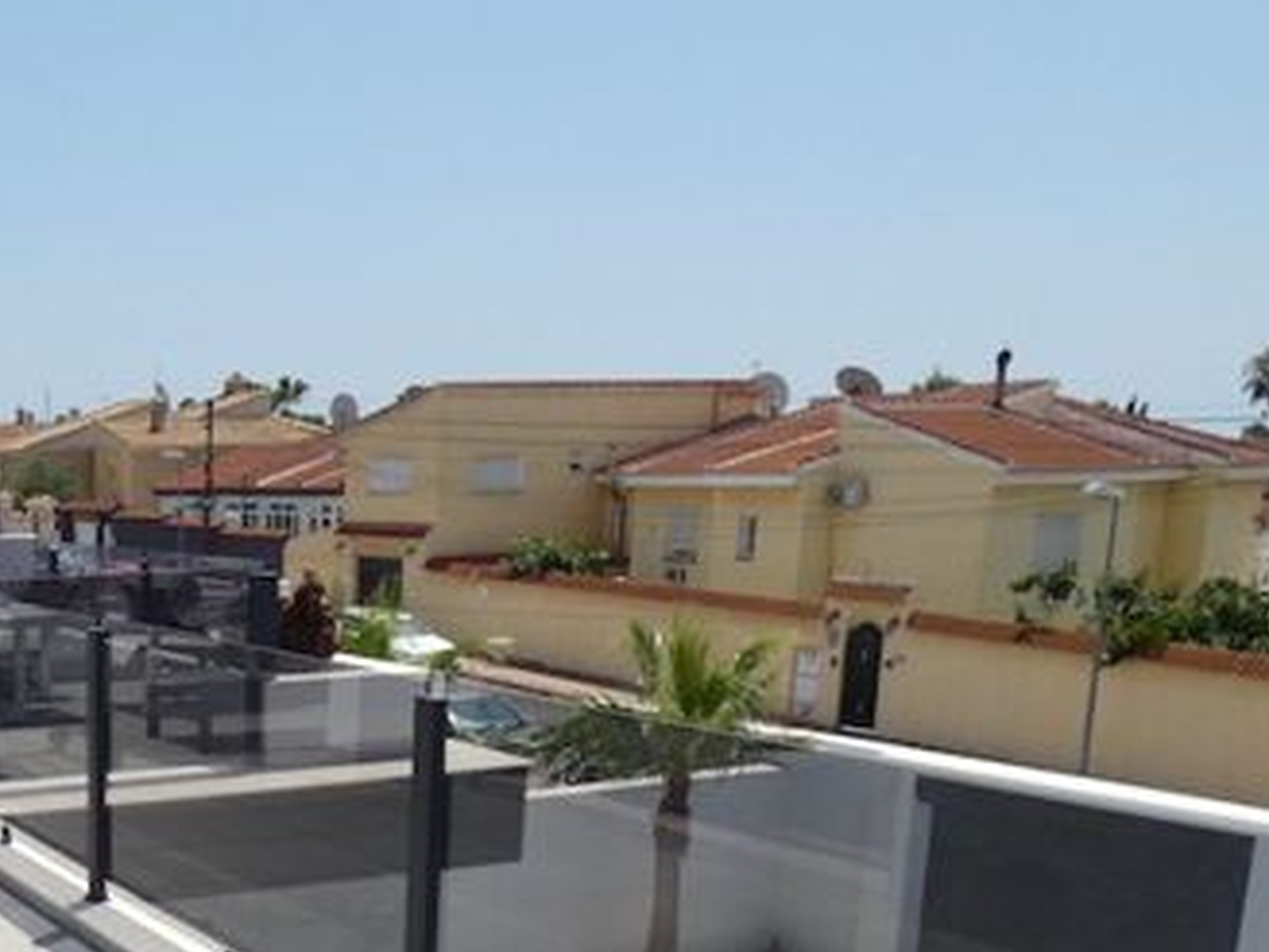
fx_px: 1576
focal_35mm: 43
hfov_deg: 38.8
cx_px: -6
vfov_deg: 31.9
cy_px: 869
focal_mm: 3.6
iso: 80
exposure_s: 1/2000
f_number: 2.8
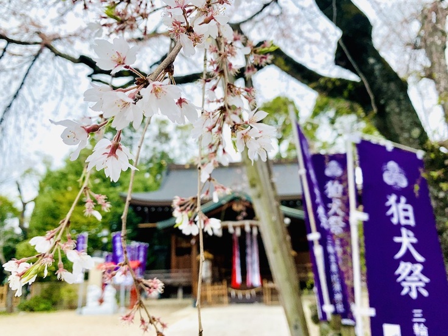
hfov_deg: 67.3
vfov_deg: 53.1
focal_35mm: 26
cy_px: 168
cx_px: 224
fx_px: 336
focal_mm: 4.25
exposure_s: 1/1880
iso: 25
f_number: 1.8
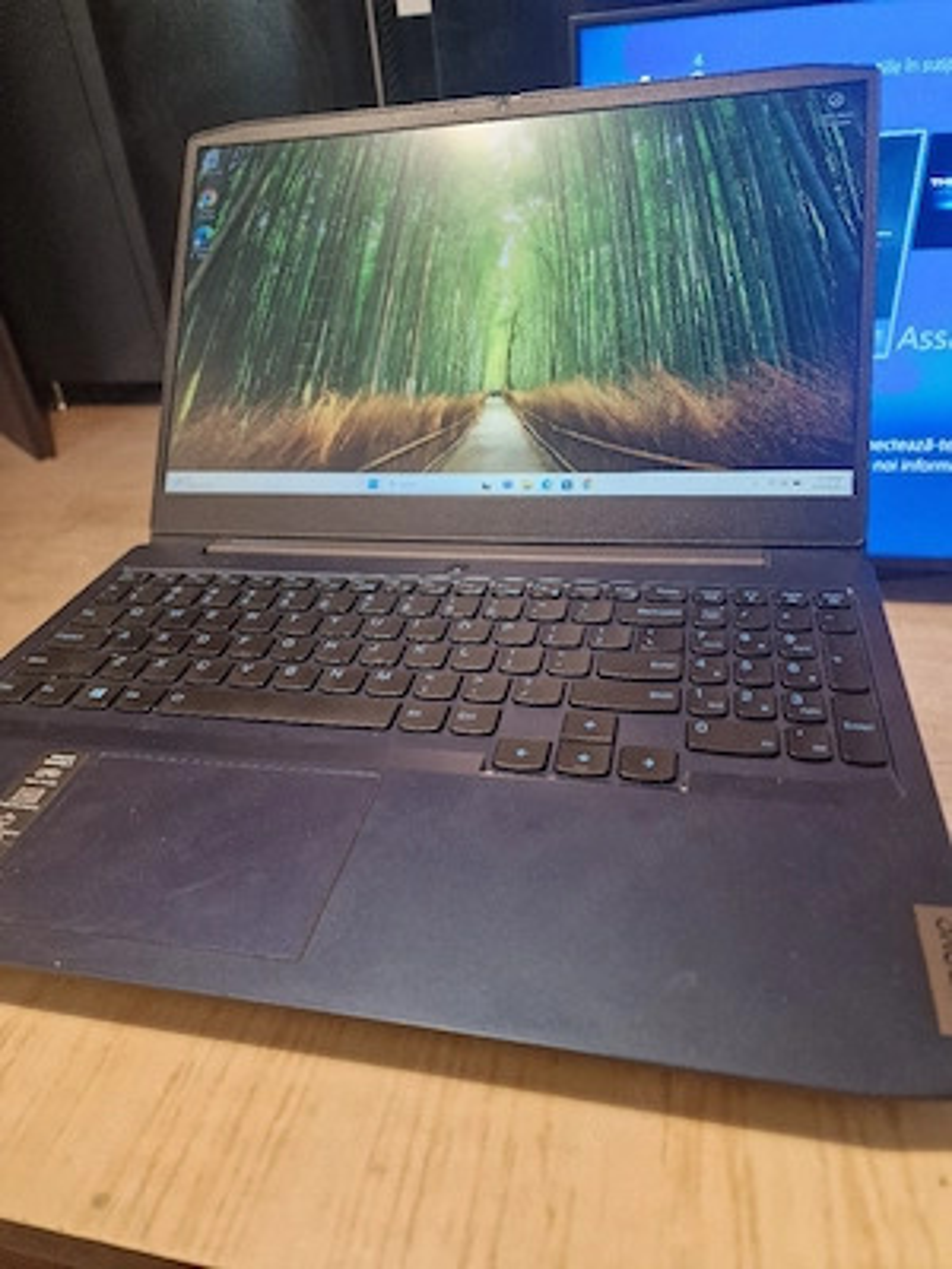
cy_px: 634
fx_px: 843
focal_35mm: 23
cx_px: 476
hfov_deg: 58.9
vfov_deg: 73.9
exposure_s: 1/60.2
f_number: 1.8
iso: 640
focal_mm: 6.4
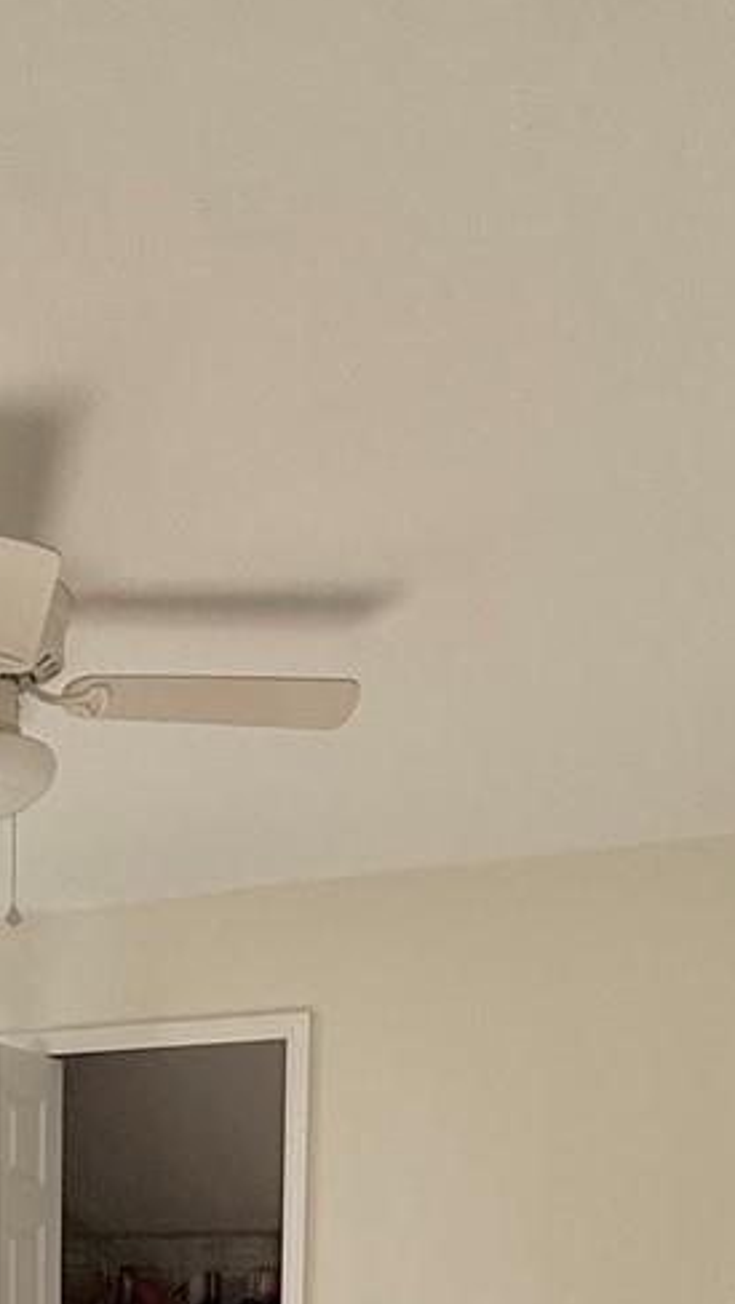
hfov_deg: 22.8
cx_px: -45
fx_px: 1730
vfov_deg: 34.8
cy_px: 1475
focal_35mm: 50
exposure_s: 1/99
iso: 80
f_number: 2.2
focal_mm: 2.22
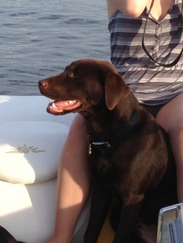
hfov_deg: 11.9
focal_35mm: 123
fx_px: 865
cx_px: -13
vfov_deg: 16.0
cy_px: 82
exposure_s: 1/767
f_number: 2.4
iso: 50
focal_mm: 4.28
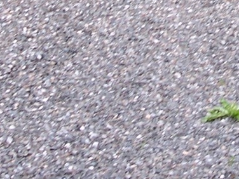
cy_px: -182
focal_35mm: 166
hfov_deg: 11.9
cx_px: 150
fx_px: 1146
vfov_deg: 8.5
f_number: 3.4
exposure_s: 1/90
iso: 100
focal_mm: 8
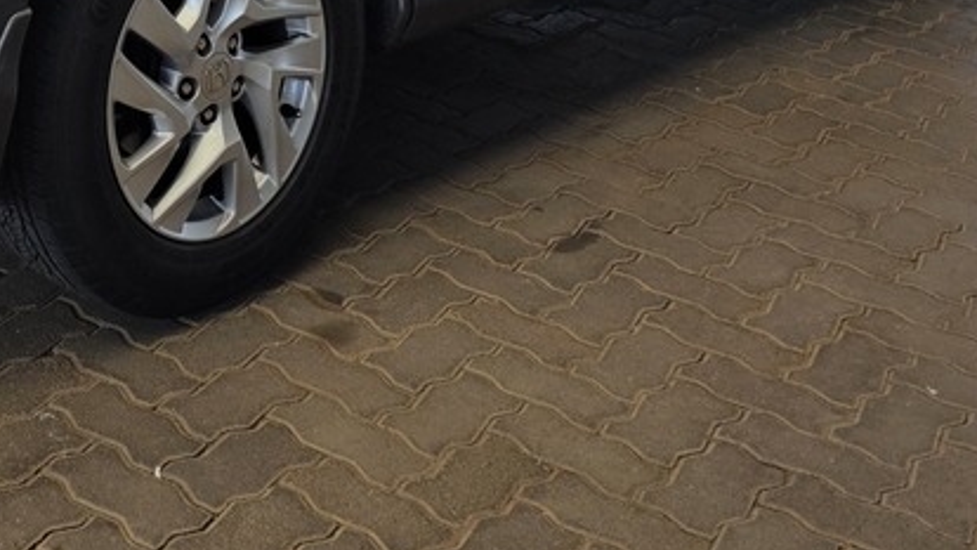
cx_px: 38
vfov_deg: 17.1
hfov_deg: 31.7
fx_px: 1606
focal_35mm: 62
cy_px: -328
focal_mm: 6.25
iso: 80
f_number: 1.7
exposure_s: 1/2071
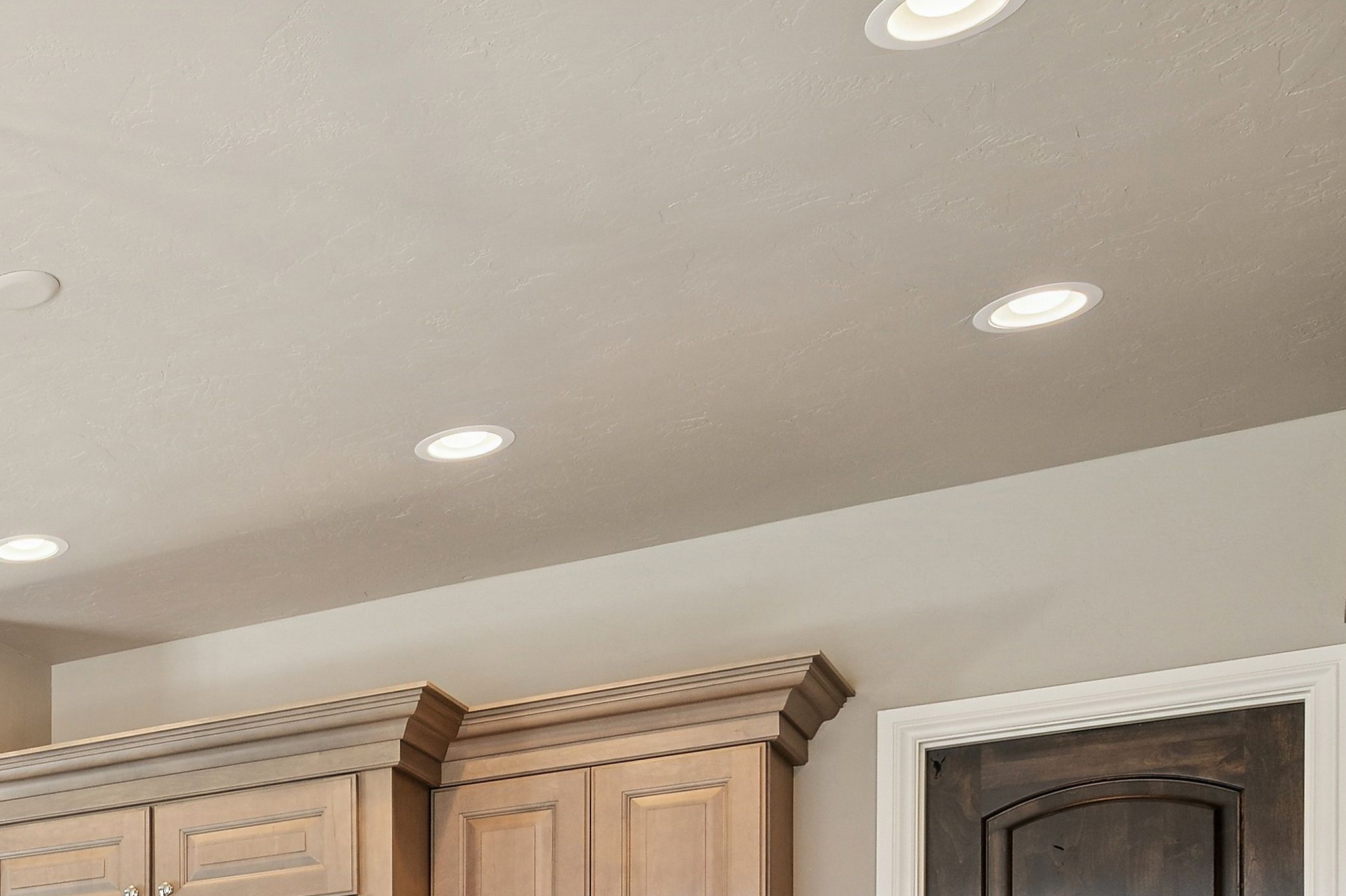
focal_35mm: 54
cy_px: 1302
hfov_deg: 29.4
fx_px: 2035
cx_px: -407
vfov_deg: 21.3
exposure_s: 1/15
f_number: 9
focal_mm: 18.5
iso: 400
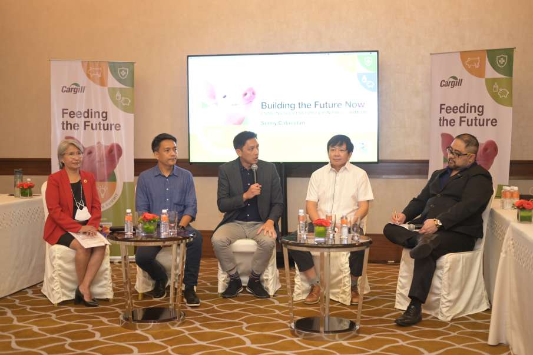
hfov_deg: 39.6
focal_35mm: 50
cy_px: 178
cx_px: 266
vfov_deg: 27.0
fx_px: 740
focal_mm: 50
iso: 1000
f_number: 2.2
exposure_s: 1/160
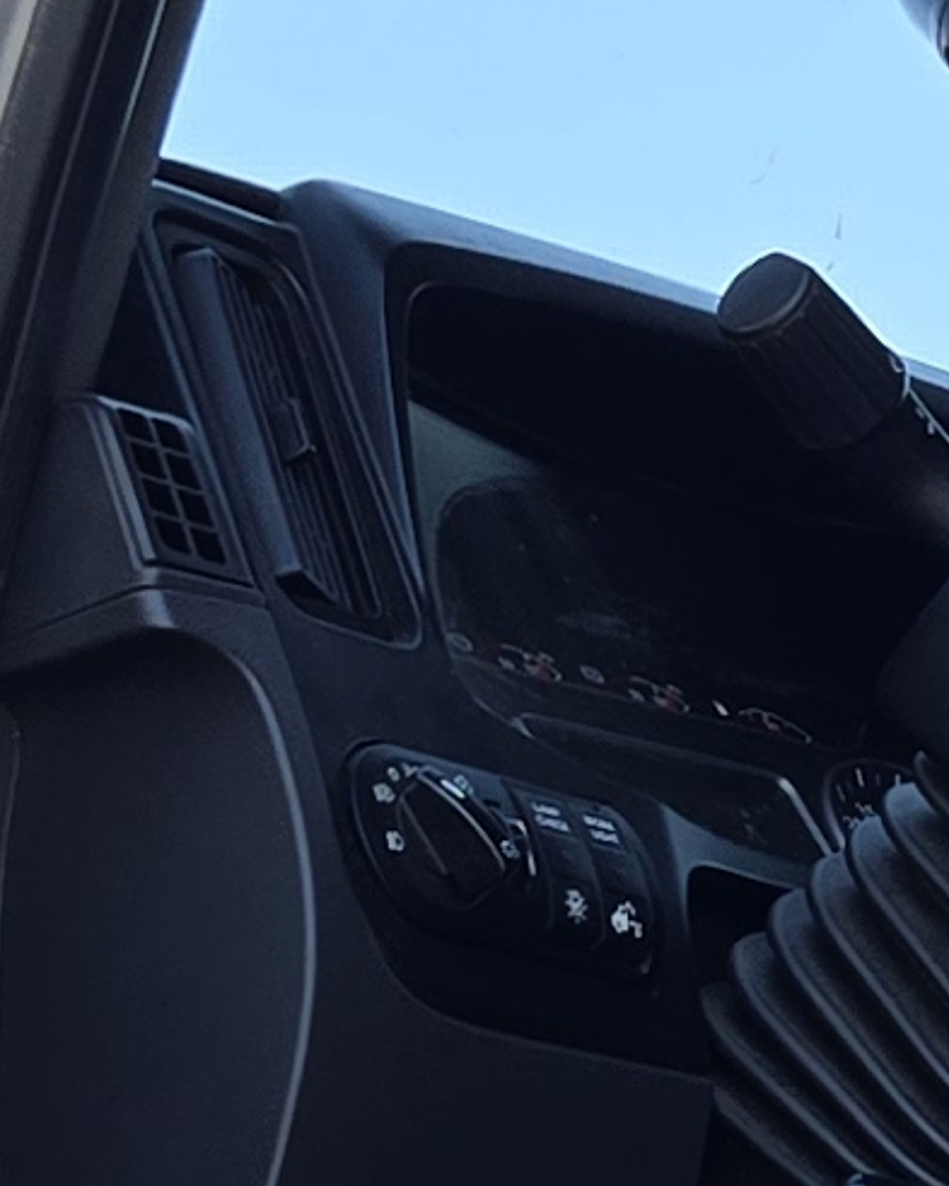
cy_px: 1082
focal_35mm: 183
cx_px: 852
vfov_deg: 10.5
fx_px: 6423
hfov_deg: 8.4
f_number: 1.8
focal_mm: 5.4
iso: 25
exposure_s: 1/499
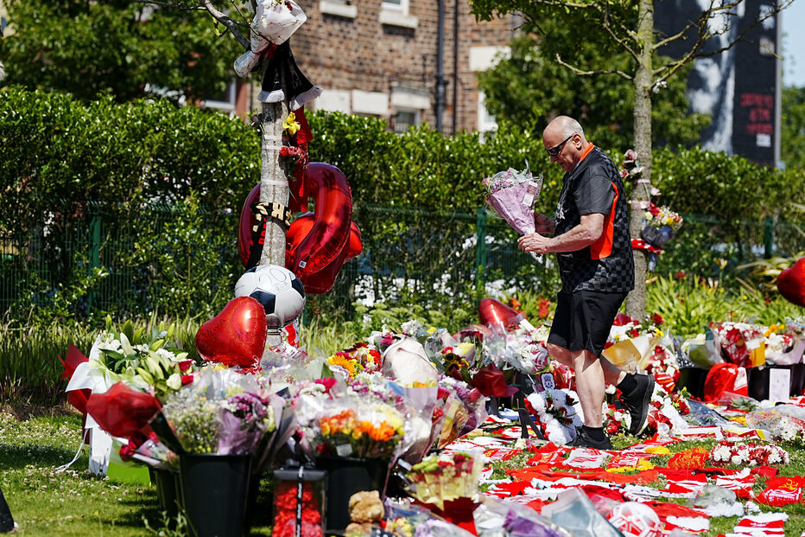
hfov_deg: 10.3
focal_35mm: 200
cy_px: 268
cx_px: 402
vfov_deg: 6.9
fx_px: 4471
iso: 250
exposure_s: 1/1600
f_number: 5.6
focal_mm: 200
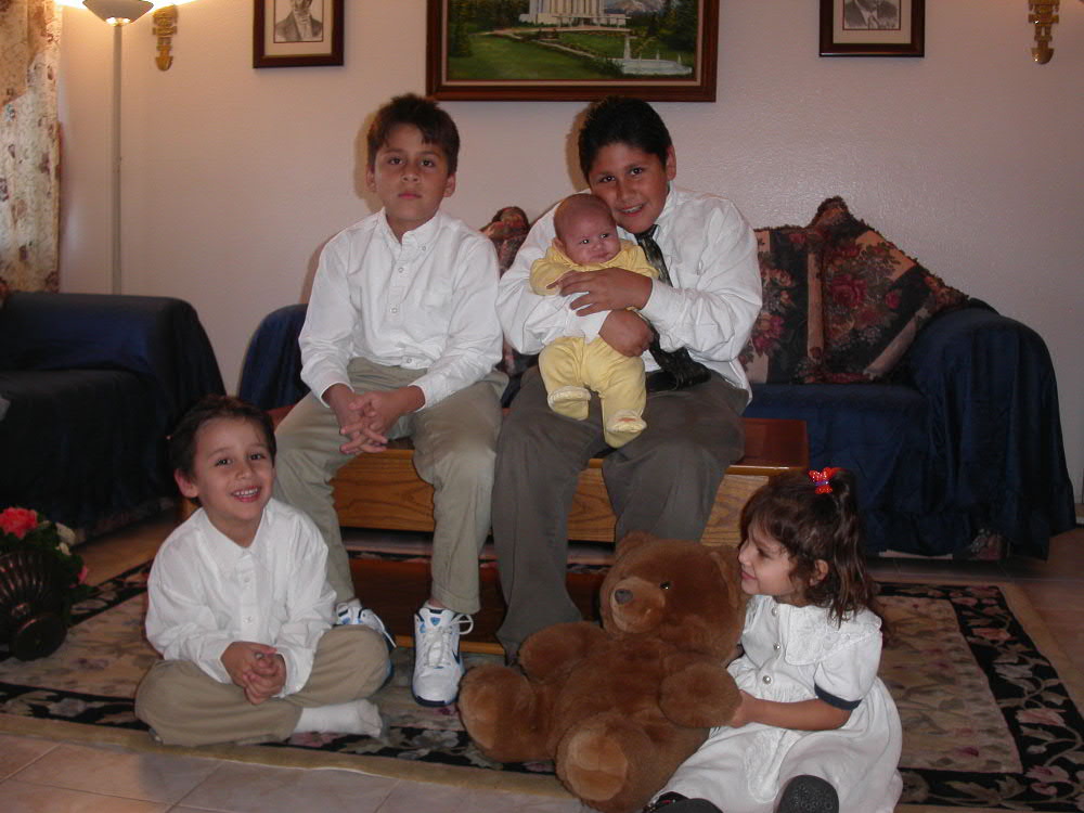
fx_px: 1190
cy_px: 406
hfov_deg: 49.0
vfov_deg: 37.7
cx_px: 542
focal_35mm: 38
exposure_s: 1/30
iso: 100
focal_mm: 7.8
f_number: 2.8
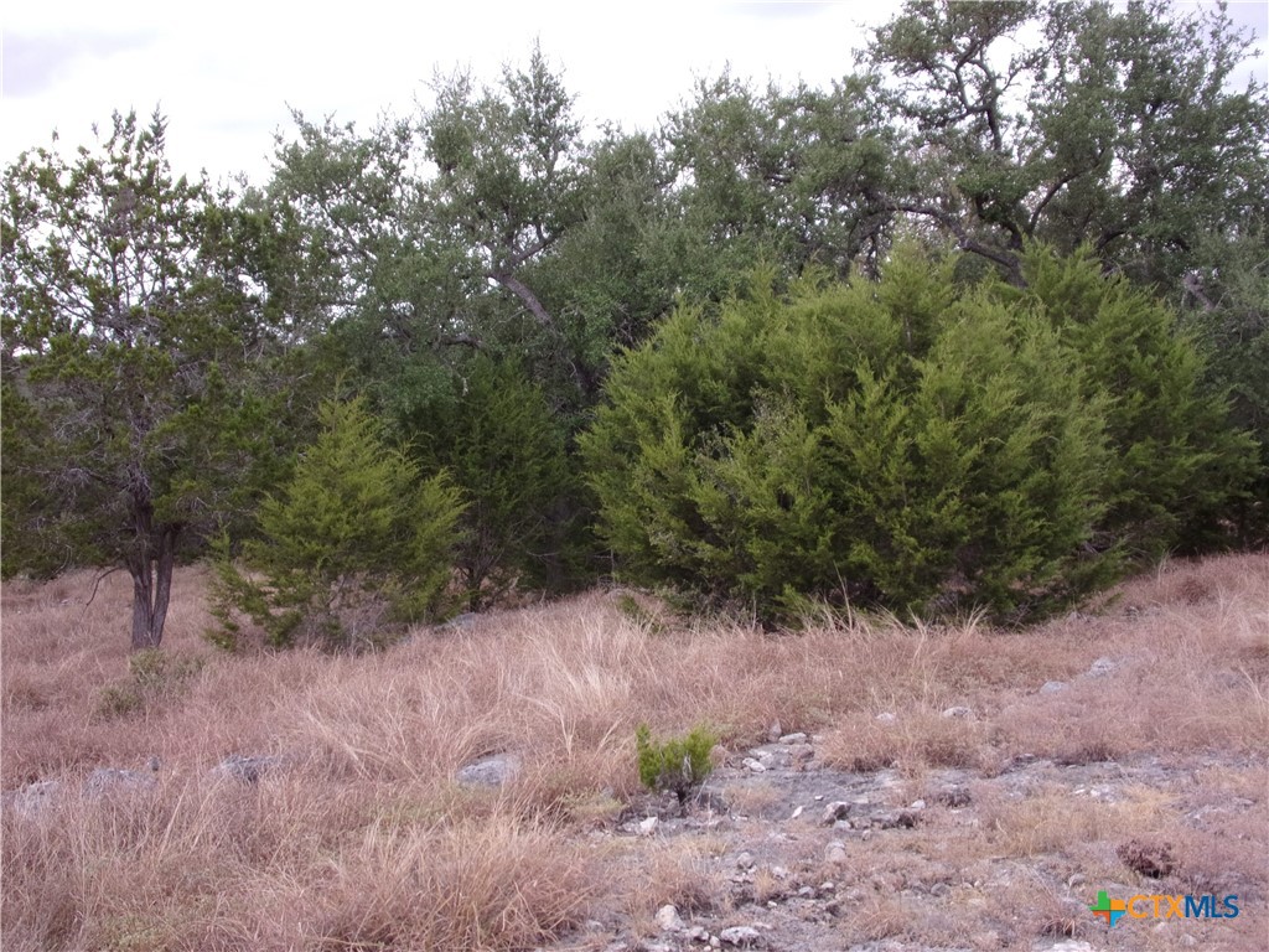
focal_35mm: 39
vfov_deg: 36.8
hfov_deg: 47.9
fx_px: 1430
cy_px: 476
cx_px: 634
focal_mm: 7
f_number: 3.9
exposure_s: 1/80
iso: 80
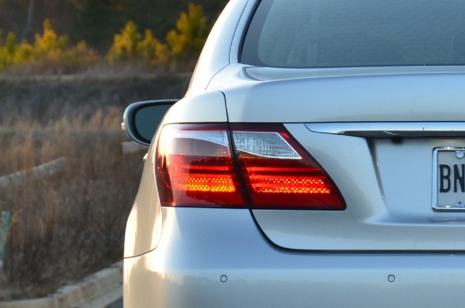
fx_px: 6573
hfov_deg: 4.0
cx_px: 502
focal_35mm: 510
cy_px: 236
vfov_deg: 2.7
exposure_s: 1/60
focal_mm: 120
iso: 400
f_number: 10
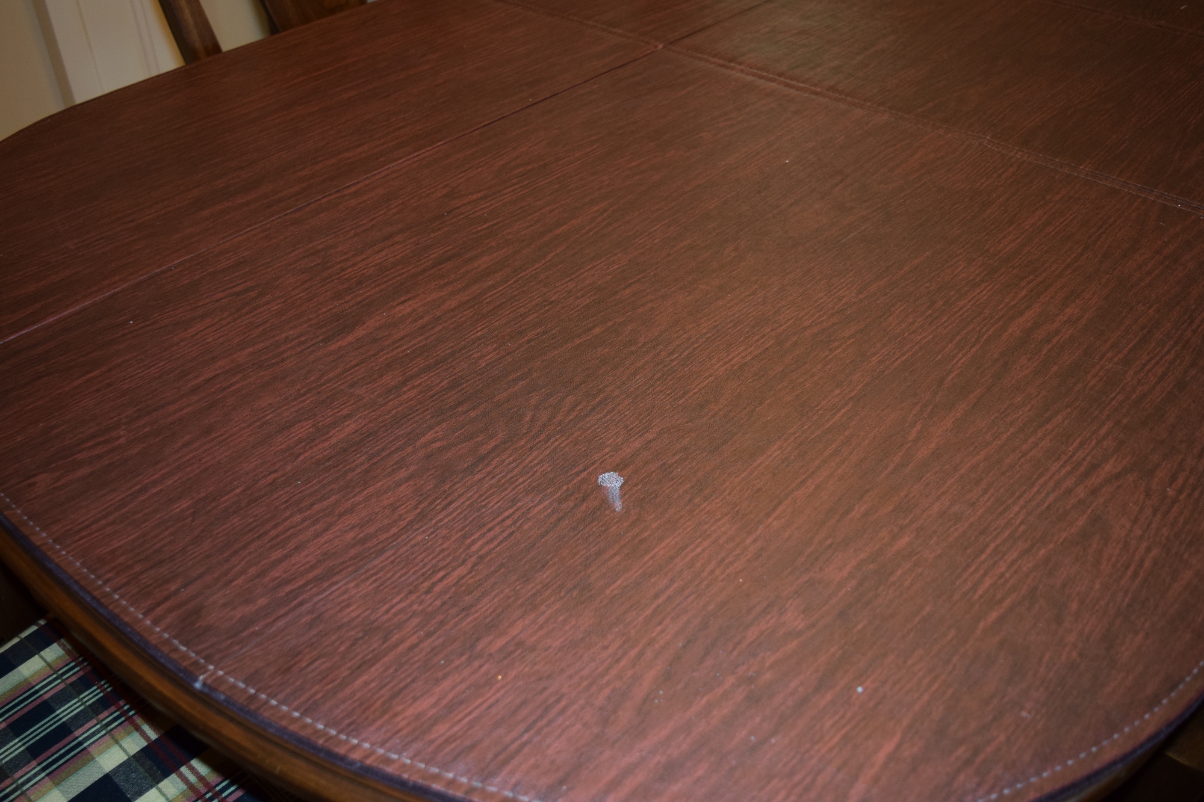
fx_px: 1204
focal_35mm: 36
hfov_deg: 53.1
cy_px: 401
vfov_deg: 36.9
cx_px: 602
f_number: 4
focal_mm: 24
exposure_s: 1/60
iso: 800
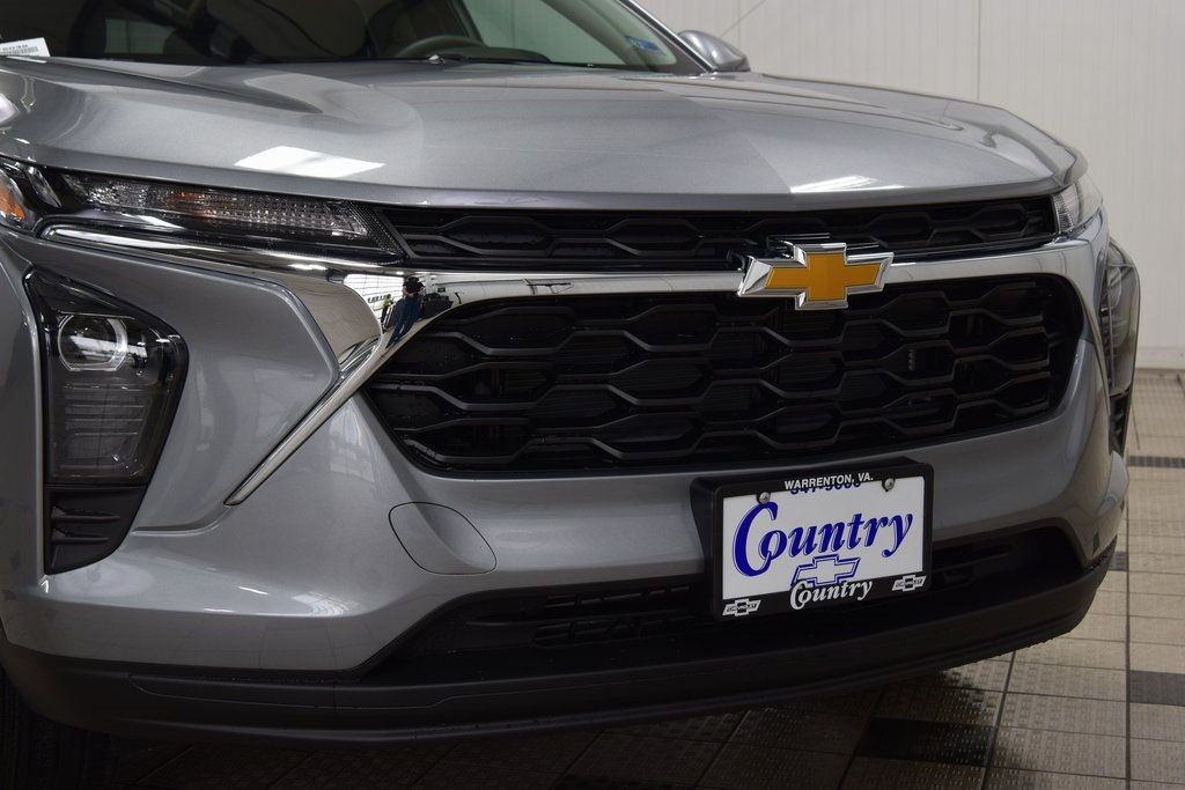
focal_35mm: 57
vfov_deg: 23.8
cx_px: 592
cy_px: 395
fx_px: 1876
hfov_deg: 35.0
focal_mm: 38
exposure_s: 1/25
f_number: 7.1
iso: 400
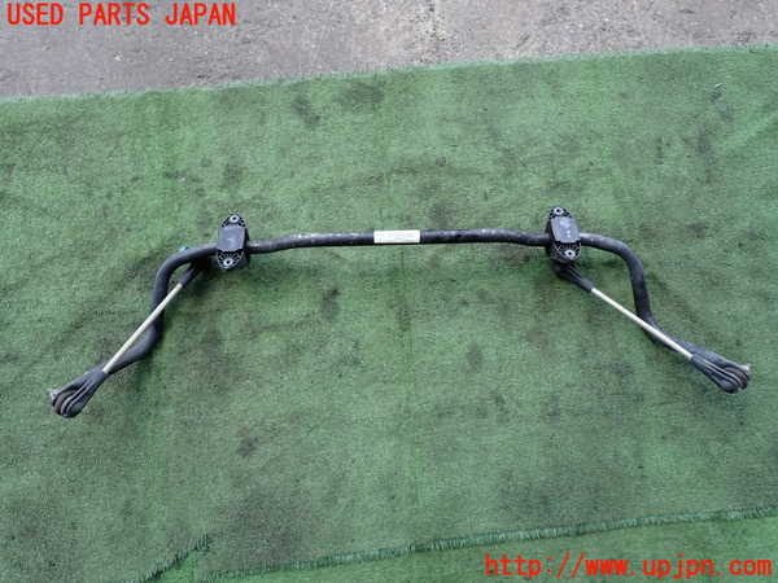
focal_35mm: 25
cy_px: 292
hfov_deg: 69.4
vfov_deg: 54.9
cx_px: 389
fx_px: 562
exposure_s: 1/160
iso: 100
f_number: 2.8
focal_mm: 4.5
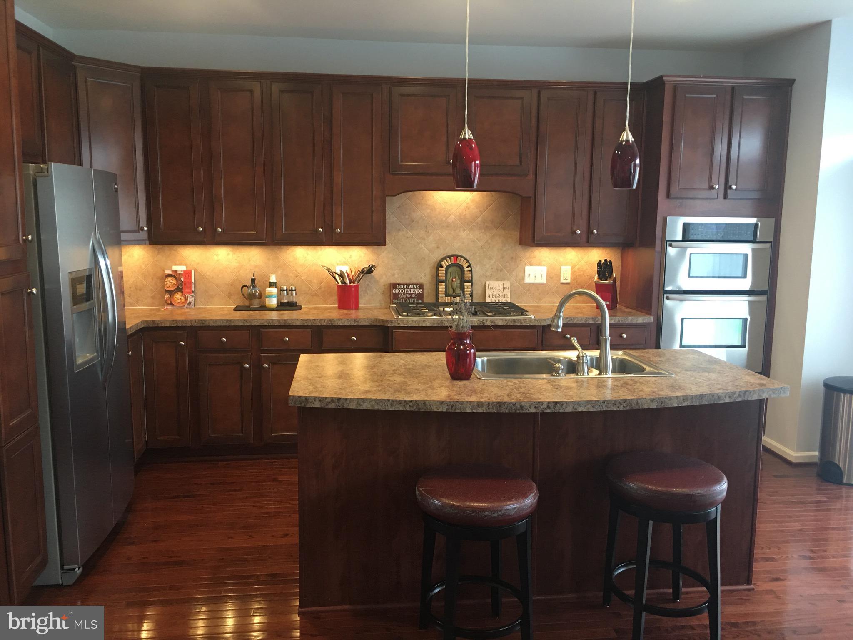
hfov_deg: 61.7
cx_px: 426
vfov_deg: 48.2
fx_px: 715
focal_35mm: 29
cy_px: 320
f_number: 2.2
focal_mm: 4.15
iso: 64
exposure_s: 1/15
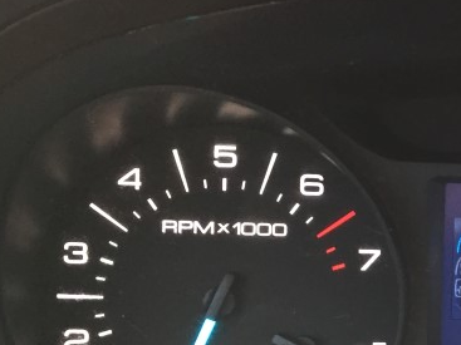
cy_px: 265
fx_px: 1078
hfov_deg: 21.7
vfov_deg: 18.1
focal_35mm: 81
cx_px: 608
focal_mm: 4.15
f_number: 2.2
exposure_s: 1/30
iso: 125
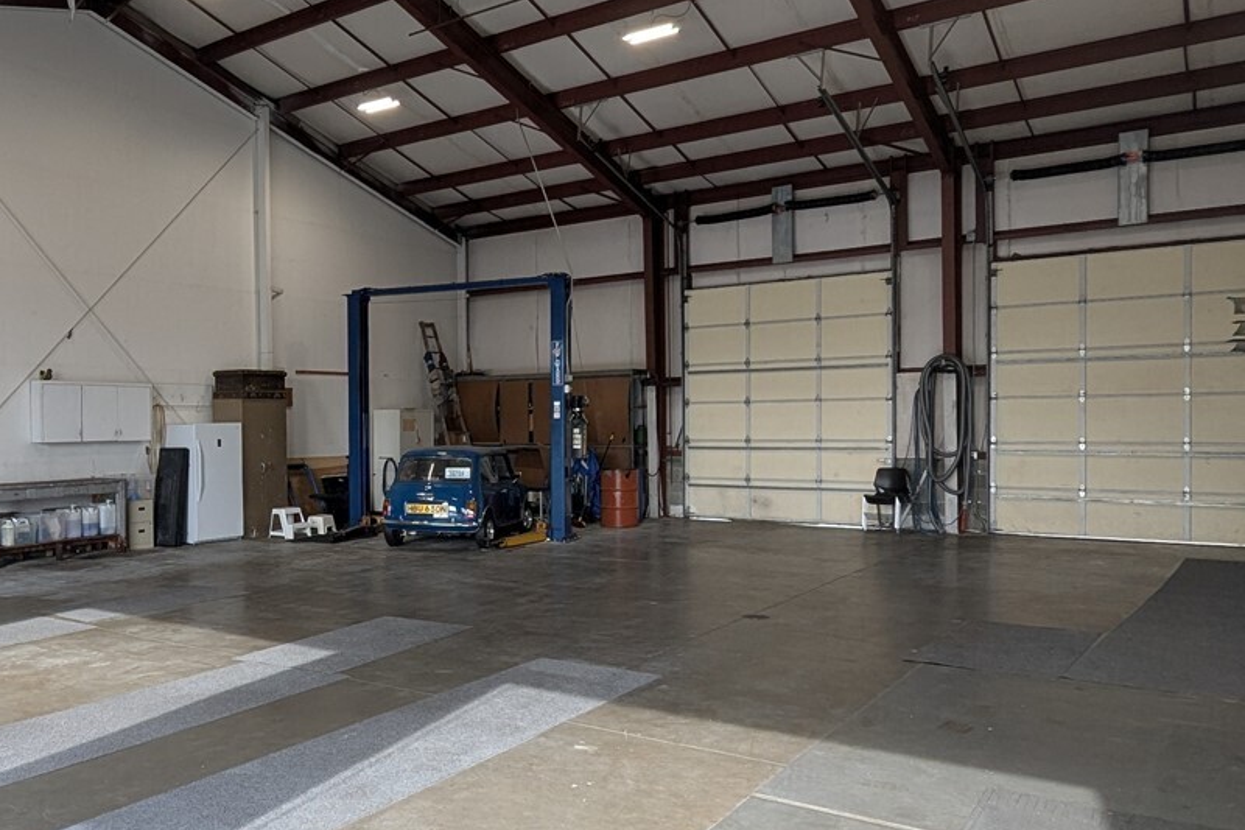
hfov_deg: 64.8
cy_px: 432
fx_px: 933
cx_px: 370
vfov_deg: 47.9
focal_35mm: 27
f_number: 2.2
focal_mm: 1.95
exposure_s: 1/120
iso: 52
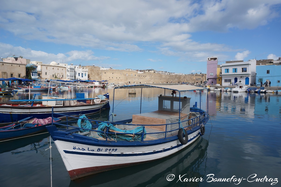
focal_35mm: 24
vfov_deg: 53.0
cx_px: 140
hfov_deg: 73.8
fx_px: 187
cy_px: 94
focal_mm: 16
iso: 100
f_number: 6.3
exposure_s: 1/640
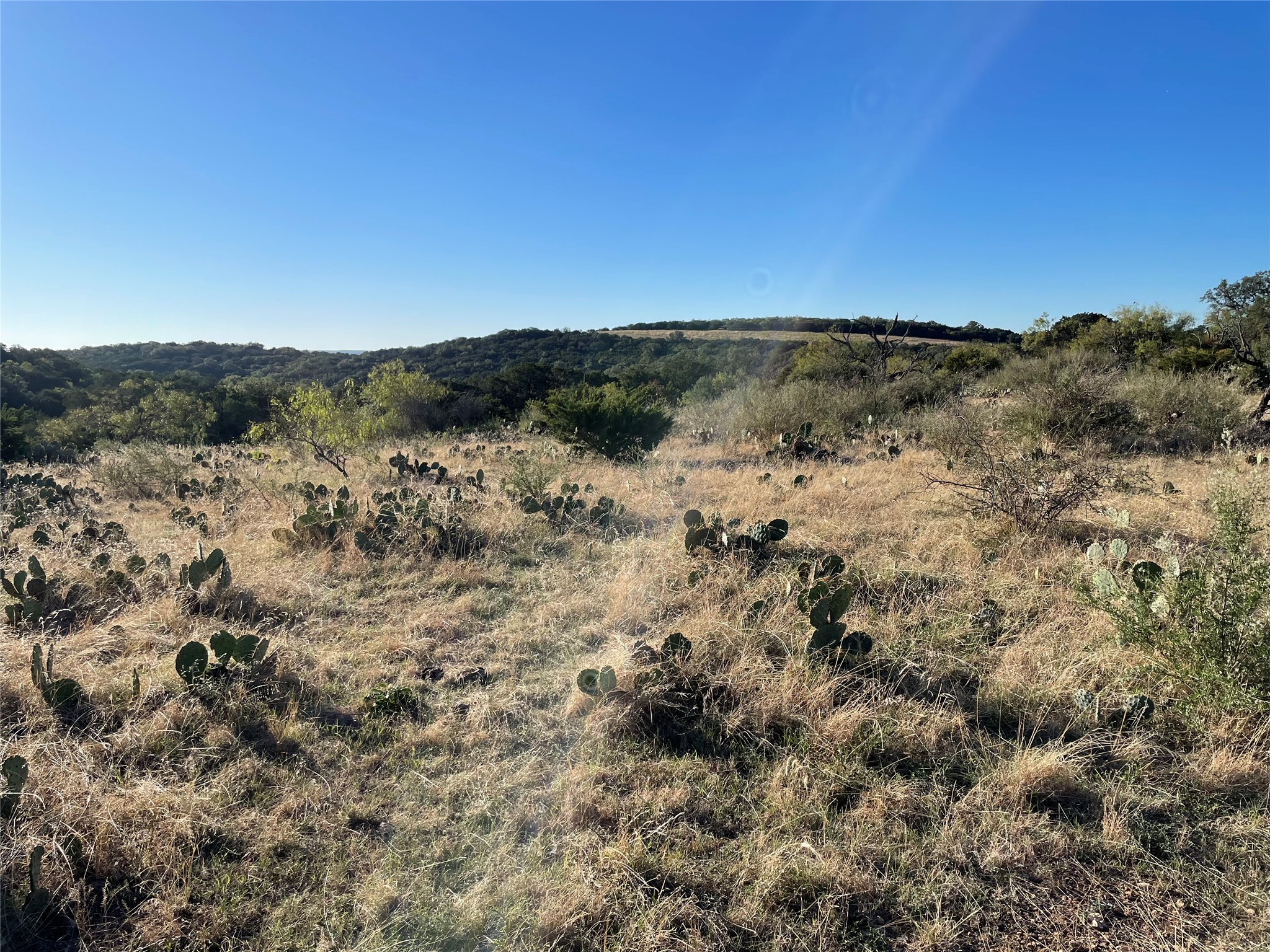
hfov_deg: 67.3
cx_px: 635
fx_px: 954
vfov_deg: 53.1
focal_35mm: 26
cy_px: 476
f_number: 1.6
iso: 32
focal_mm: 4.2
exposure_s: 1/3861
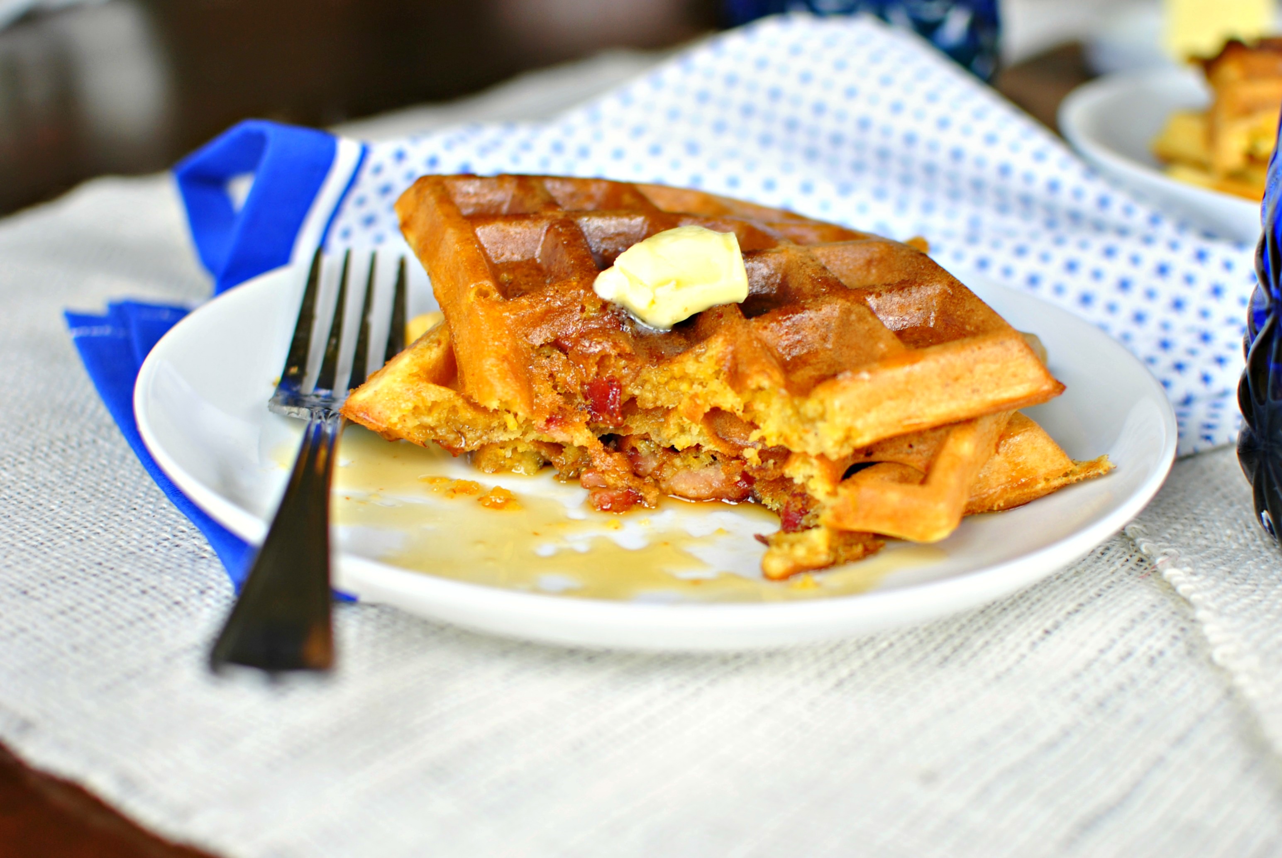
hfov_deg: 37.8
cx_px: 641
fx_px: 1872
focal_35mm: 52
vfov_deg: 25.8
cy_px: 429
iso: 100
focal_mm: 35
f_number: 2.2
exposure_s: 1/50
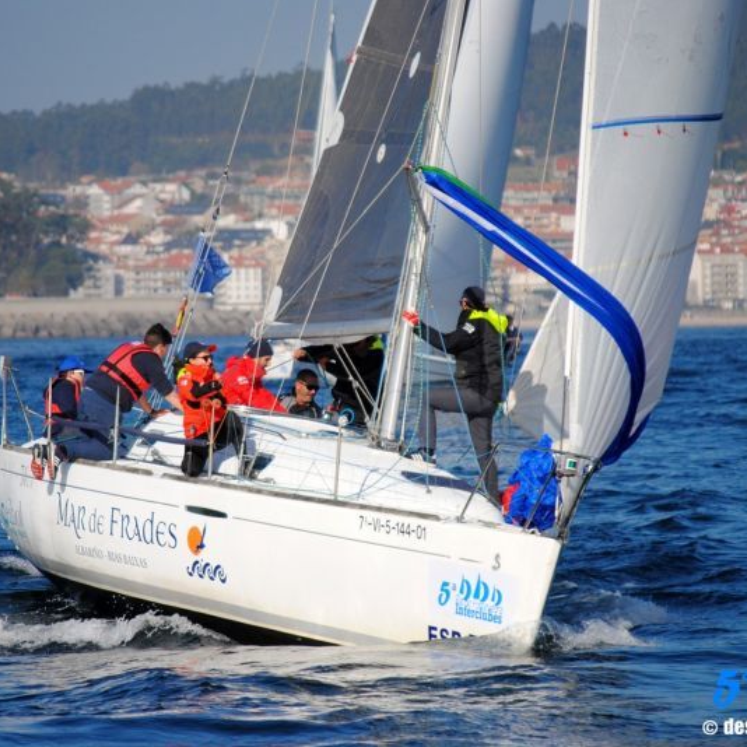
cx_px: 311
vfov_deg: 5.7
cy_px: 373
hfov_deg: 5.7
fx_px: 7471
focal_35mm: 306
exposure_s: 1/1600
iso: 200
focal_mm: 160
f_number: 5.3
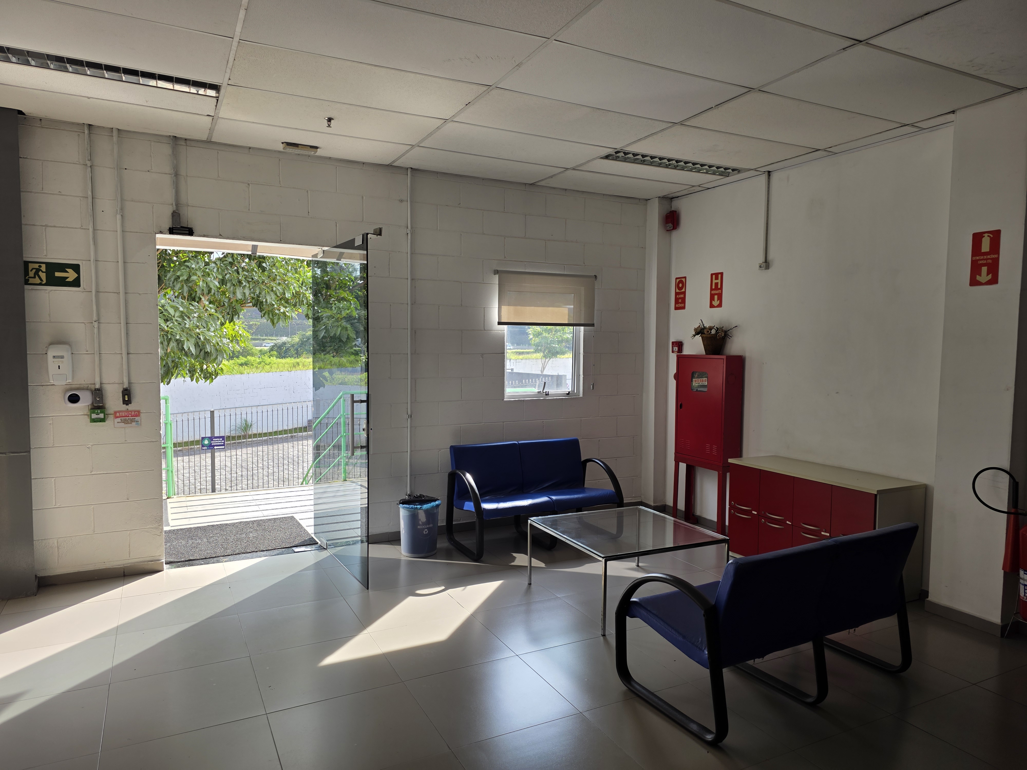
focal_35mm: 23
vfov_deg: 58.9
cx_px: 514
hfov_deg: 73.9
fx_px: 682
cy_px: 385
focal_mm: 6.3
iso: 16
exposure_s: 1/180
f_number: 1.7
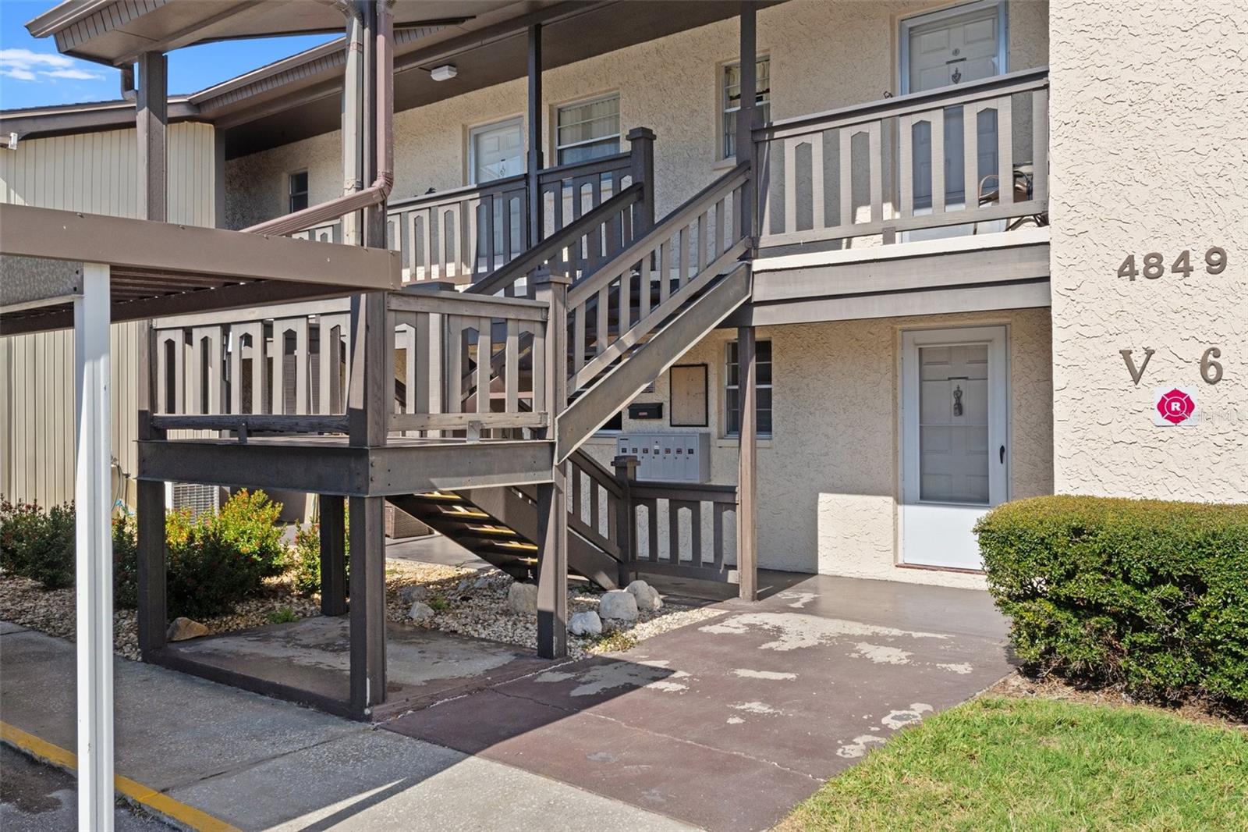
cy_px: 416
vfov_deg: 44.6
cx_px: 624
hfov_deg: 63.2
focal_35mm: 29
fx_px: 1014
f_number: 8
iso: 400
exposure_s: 1/800
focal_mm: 19.5
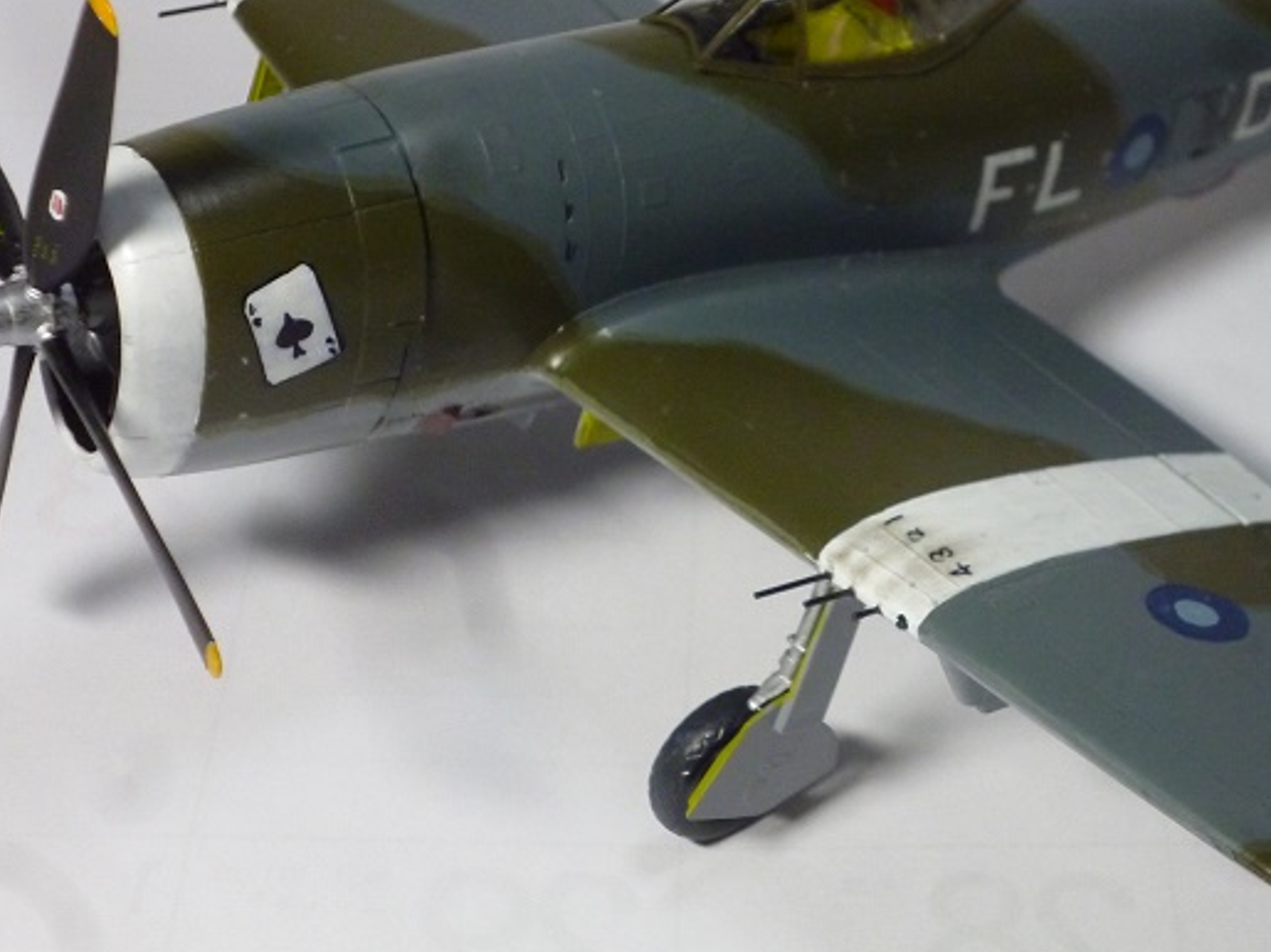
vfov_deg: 16.9
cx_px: 861
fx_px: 3194
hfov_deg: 22.4
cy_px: 289
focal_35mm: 87
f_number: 4.4
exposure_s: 1/50
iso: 400
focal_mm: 10
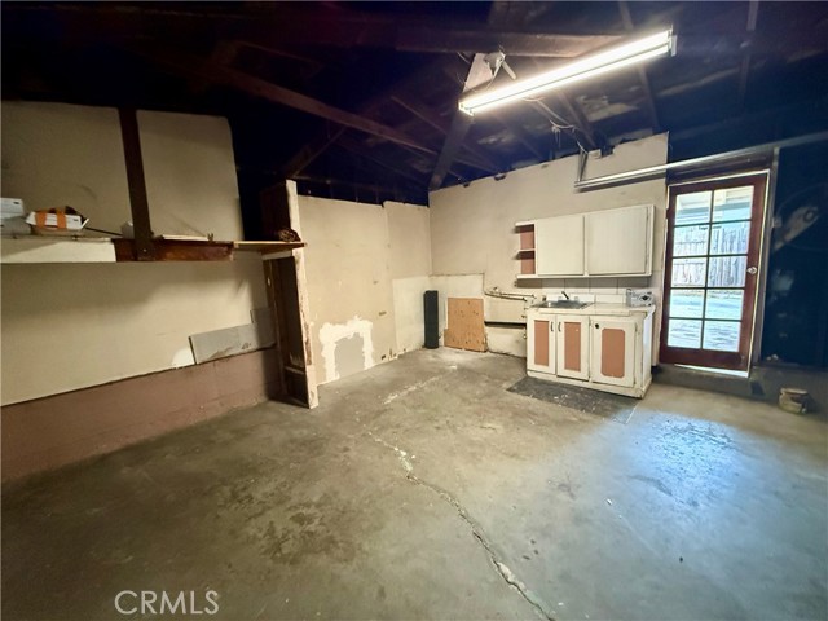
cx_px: 414
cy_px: 310
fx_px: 335
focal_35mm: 14
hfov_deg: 102.1
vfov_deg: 85.7
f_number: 2.2
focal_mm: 2.22
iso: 1250
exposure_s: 1/60
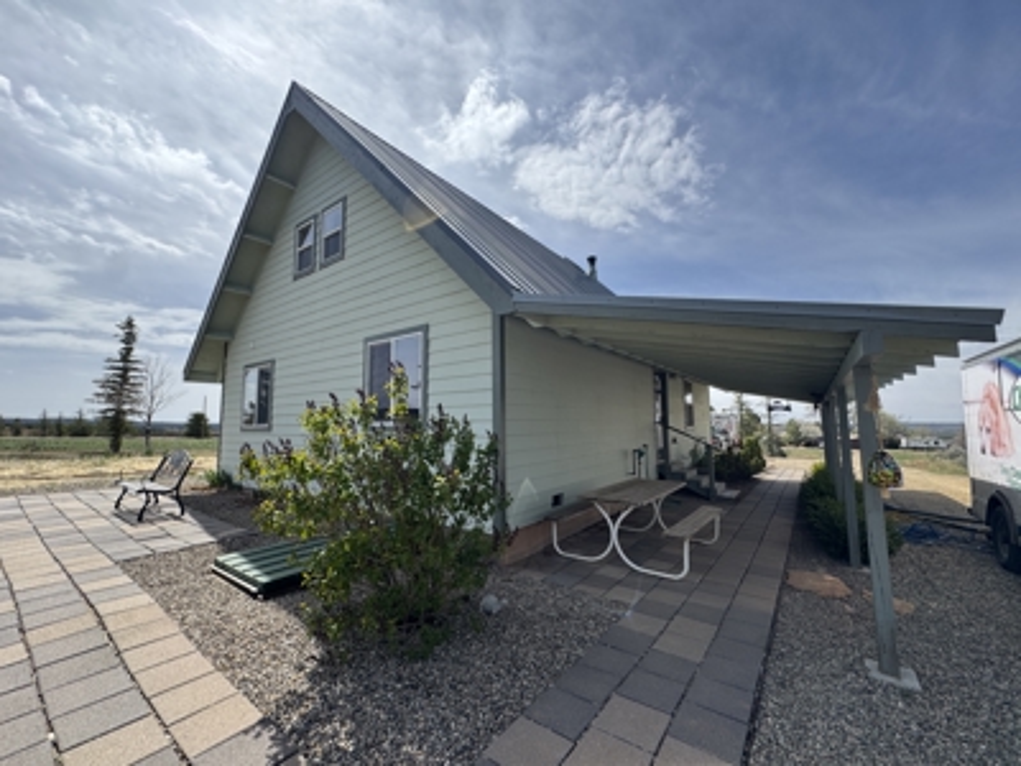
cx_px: 510
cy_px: 383
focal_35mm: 14
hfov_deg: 102.1
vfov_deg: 85.7
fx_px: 413
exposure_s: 1/1277
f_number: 2.2
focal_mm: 2.22
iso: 40
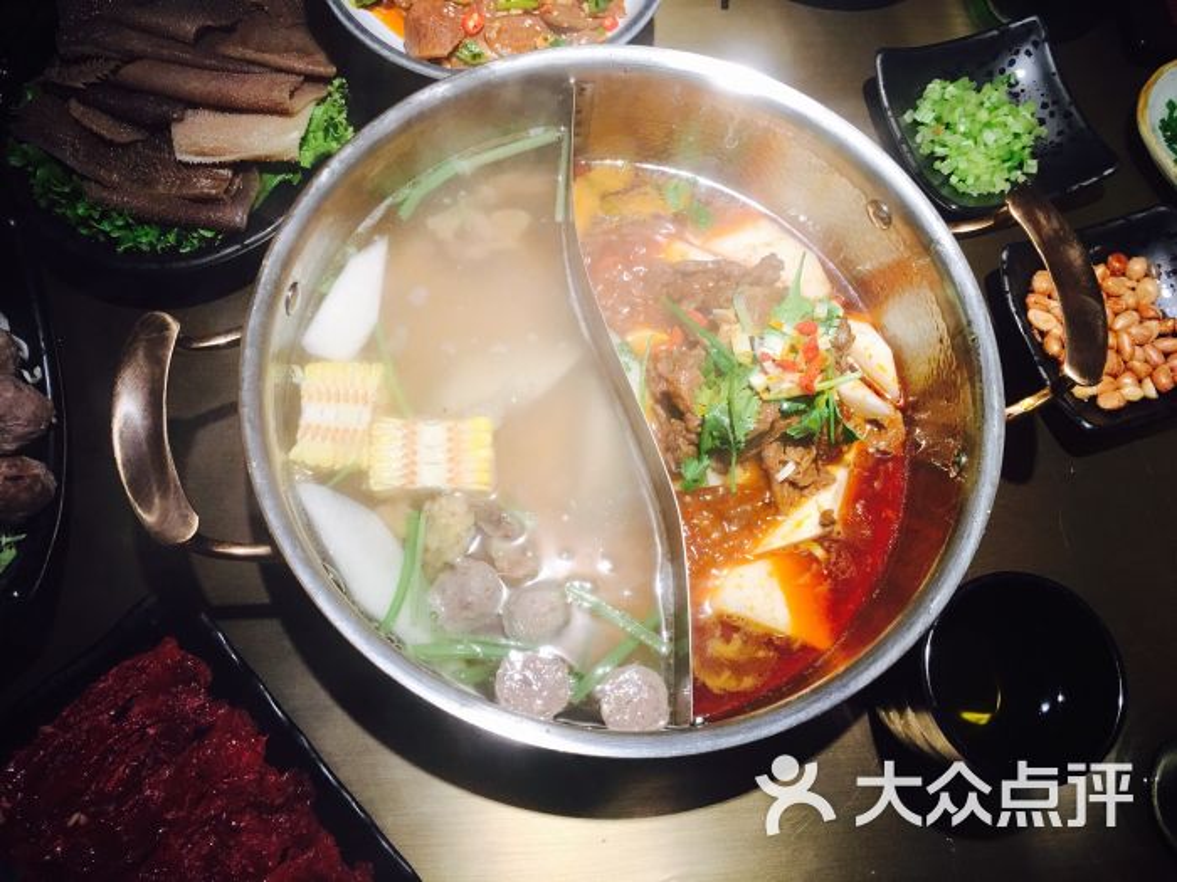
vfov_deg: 48.2
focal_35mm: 29
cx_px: 588
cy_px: 441
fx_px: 986
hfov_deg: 61.7
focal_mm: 4.15
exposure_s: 1/33
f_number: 2.2
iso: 64
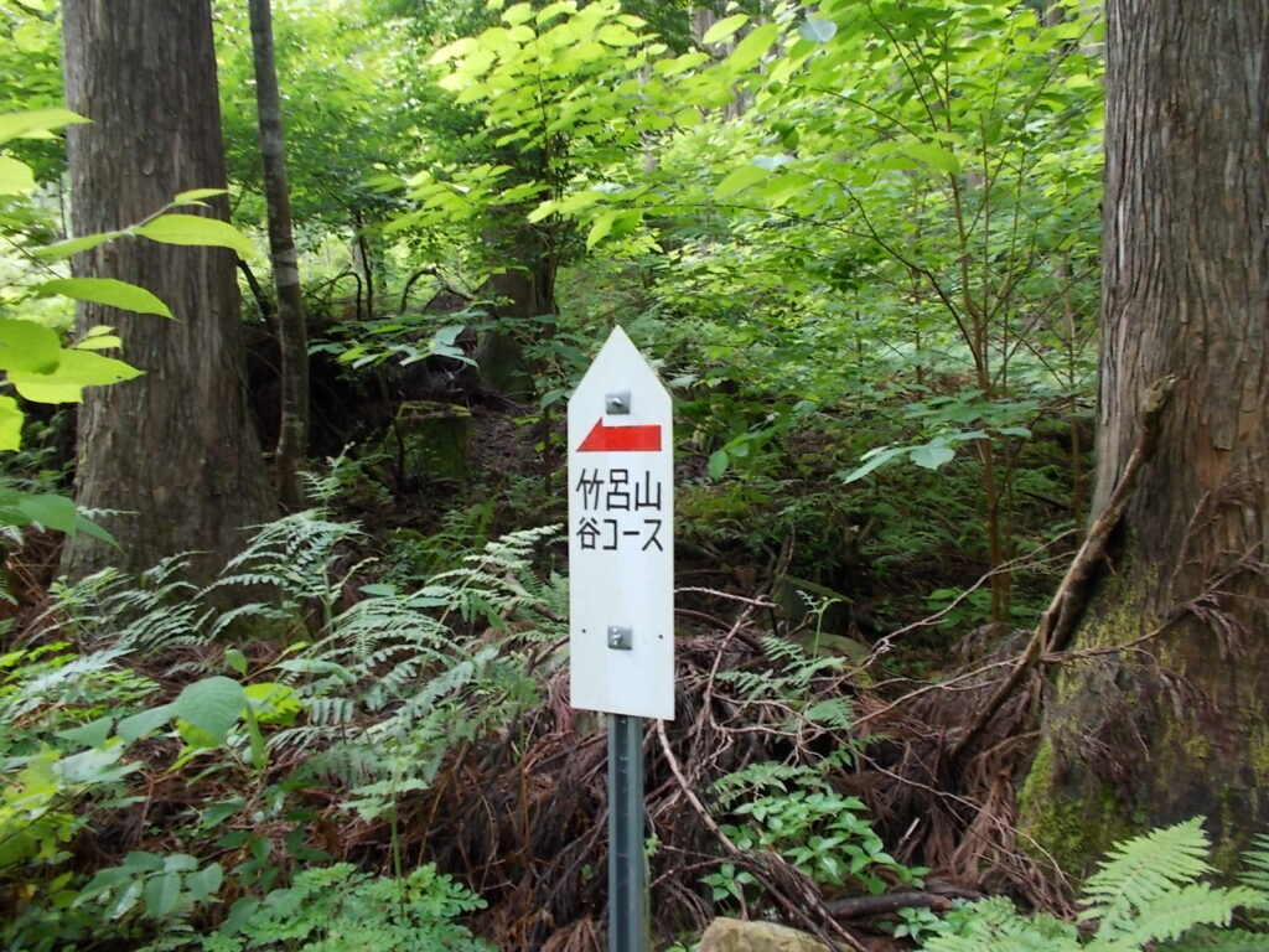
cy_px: 476
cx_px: 634
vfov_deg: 53.1
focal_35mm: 26
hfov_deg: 67.3
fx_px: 953
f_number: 3.2
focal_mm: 4.6
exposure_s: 1/30
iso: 80
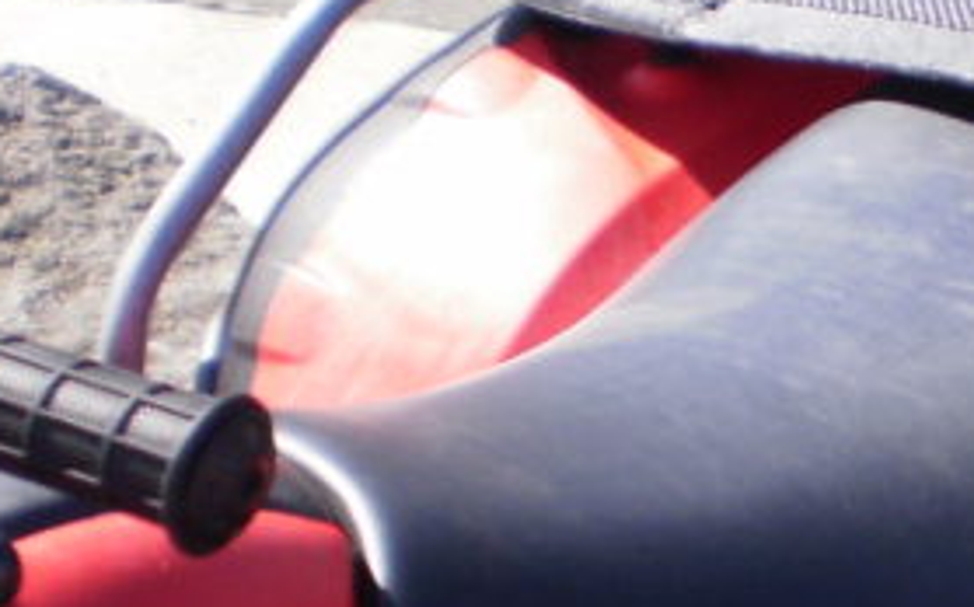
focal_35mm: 140
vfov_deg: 9.3
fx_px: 3714
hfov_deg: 14.2
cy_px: 454
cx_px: 1358
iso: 100
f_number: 3.1
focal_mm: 6.3
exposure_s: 1/500
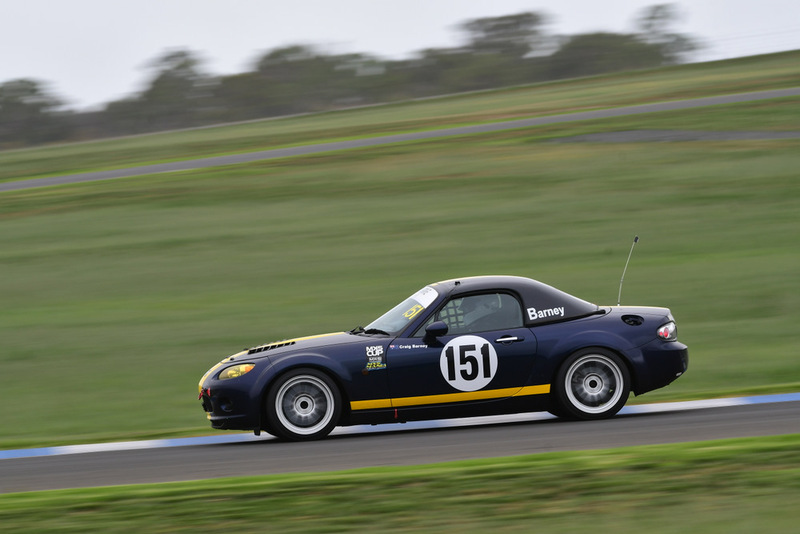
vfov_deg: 3.5
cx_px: 400
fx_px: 8669
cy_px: 267
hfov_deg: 5.3
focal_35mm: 390
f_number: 10
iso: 160
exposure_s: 1/160
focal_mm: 260
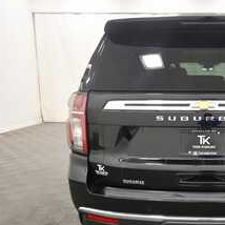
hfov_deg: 36.6
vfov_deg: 39.0
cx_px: 204
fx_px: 316
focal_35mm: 43
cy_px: 132
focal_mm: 18
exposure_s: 1/125
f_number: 5.3
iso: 1400
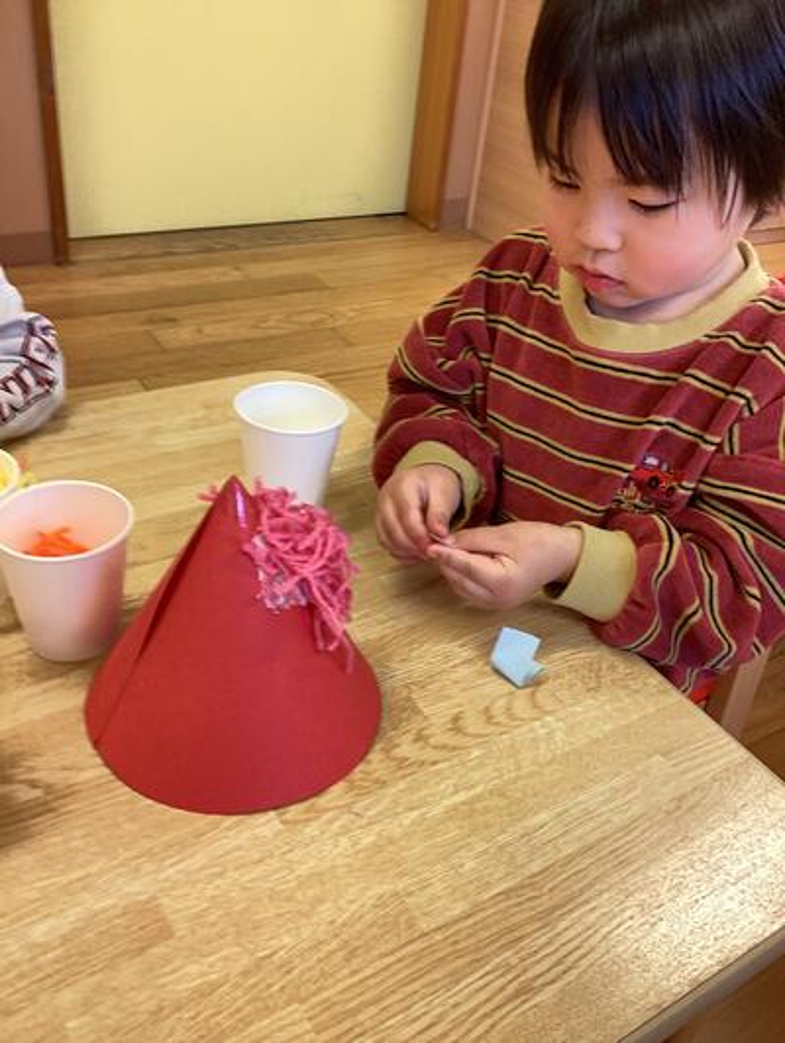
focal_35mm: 31
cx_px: 392
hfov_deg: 45.5
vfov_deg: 58.3
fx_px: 936
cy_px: 522
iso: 80
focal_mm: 3.3
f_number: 2.4
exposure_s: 1/33
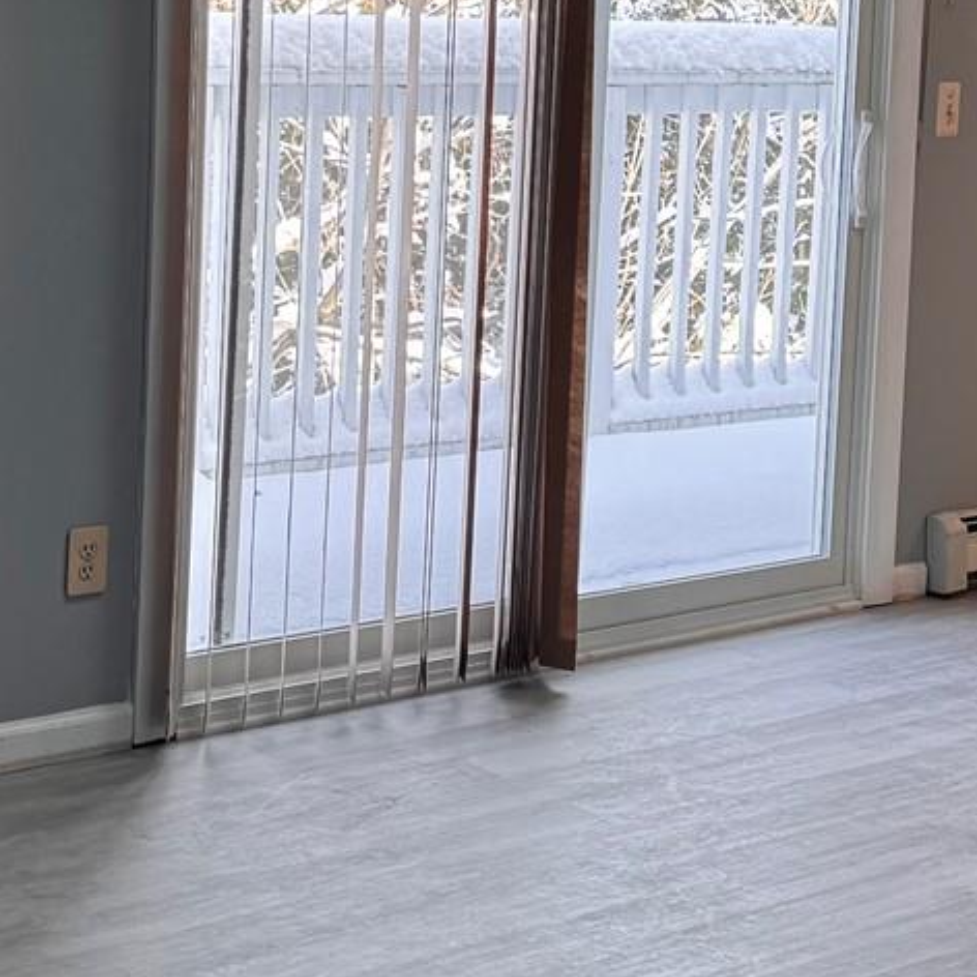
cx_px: 892
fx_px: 2938
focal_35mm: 92
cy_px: 186
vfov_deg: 18.7
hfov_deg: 18.5
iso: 80
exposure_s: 1/170
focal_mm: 6.76
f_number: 1.78
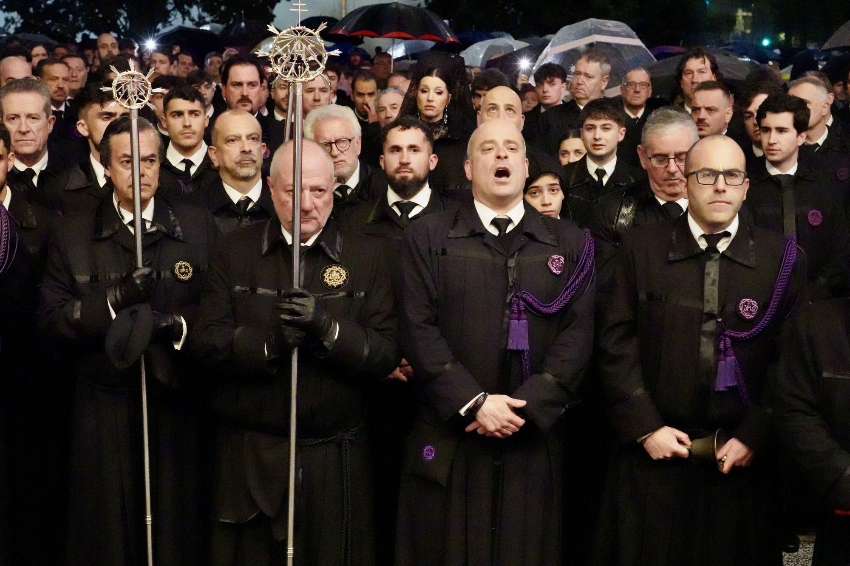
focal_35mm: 51
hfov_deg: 38.9
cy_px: 283
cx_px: 425
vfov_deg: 26.5
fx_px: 1204
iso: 51200
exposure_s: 1/125
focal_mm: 51
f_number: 7.1
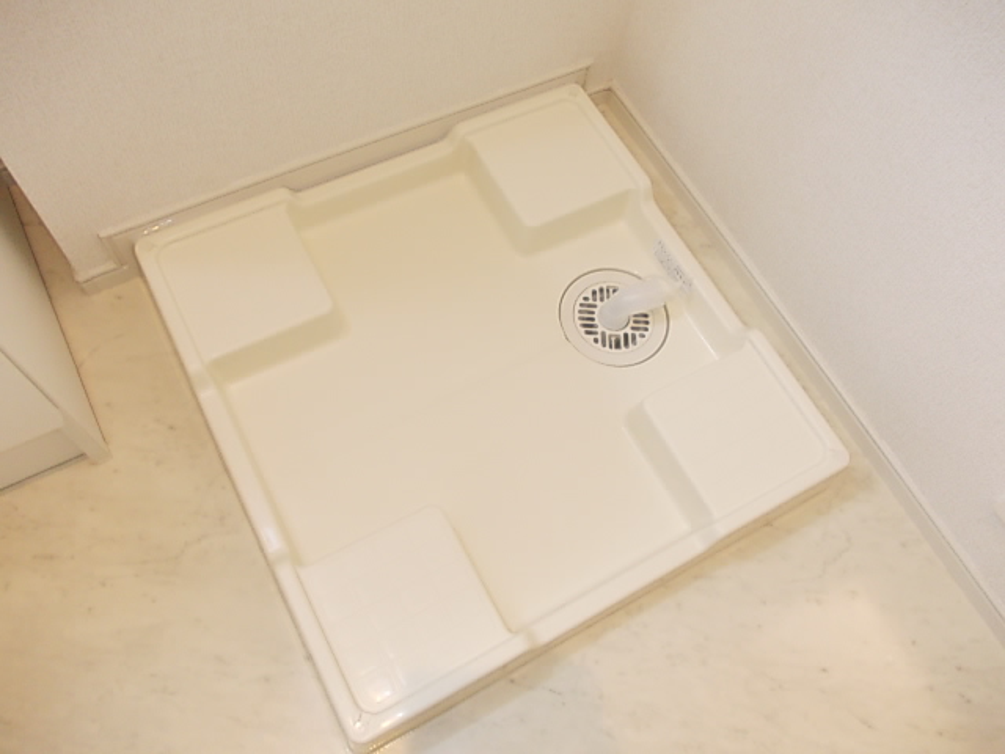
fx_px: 813
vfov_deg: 49.7
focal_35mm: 28
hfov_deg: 63.4
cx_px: 502
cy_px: 377
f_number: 2.7
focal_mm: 4
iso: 200
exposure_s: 1/25
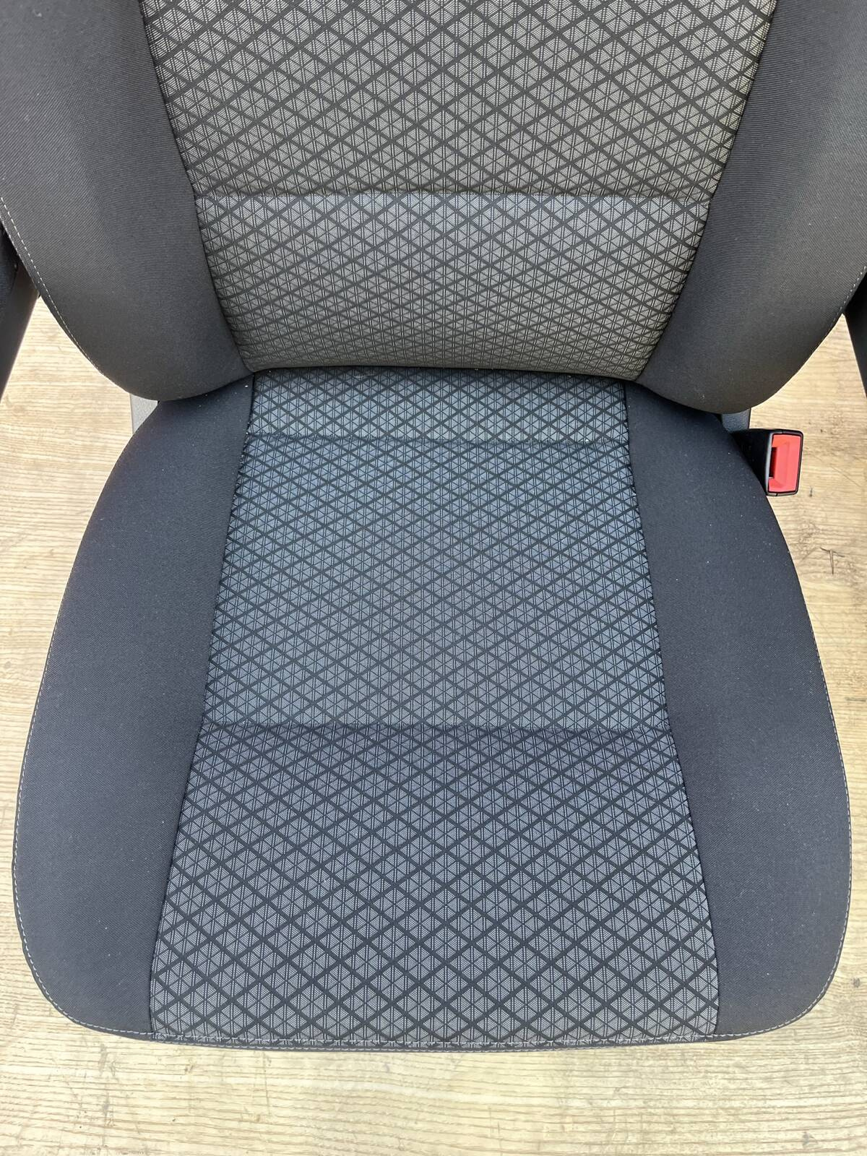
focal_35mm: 26
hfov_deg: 53.1
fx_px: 868
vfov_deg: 67.3
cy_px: 578
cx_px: 434
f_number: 1.6
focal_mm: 5.1
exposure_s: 1/121
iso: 125
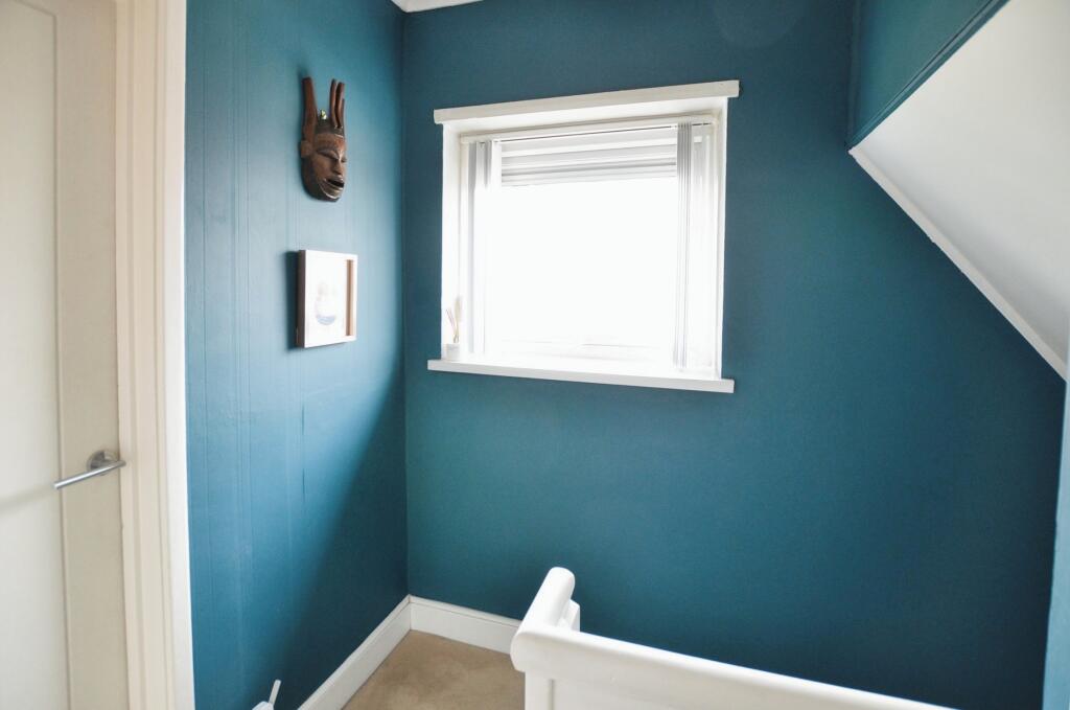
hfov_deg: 100.5
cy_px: 355
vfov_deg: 77.1
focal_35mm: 15
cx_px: 535
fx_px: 445
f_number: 3.5
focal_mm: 10
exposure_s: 1/50
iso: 800
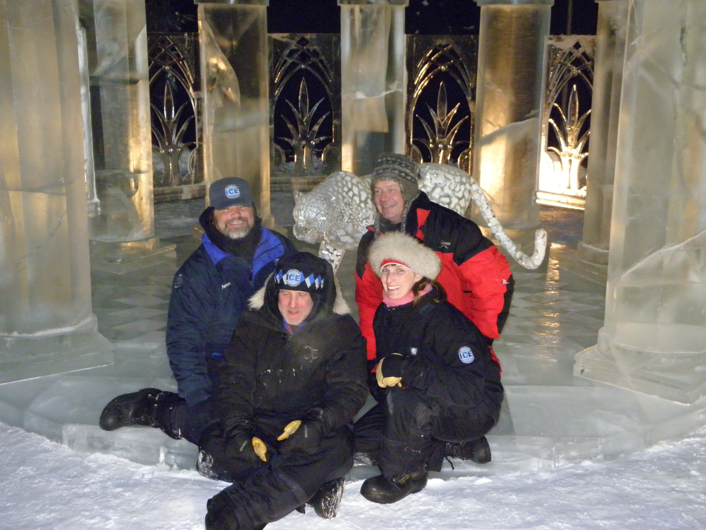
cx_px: 353
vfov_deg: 32.9
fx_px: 897
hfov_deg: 42.9
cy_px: 265
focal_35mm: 44
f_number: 3.9
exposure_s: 1/100
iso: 800
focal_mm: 7.9
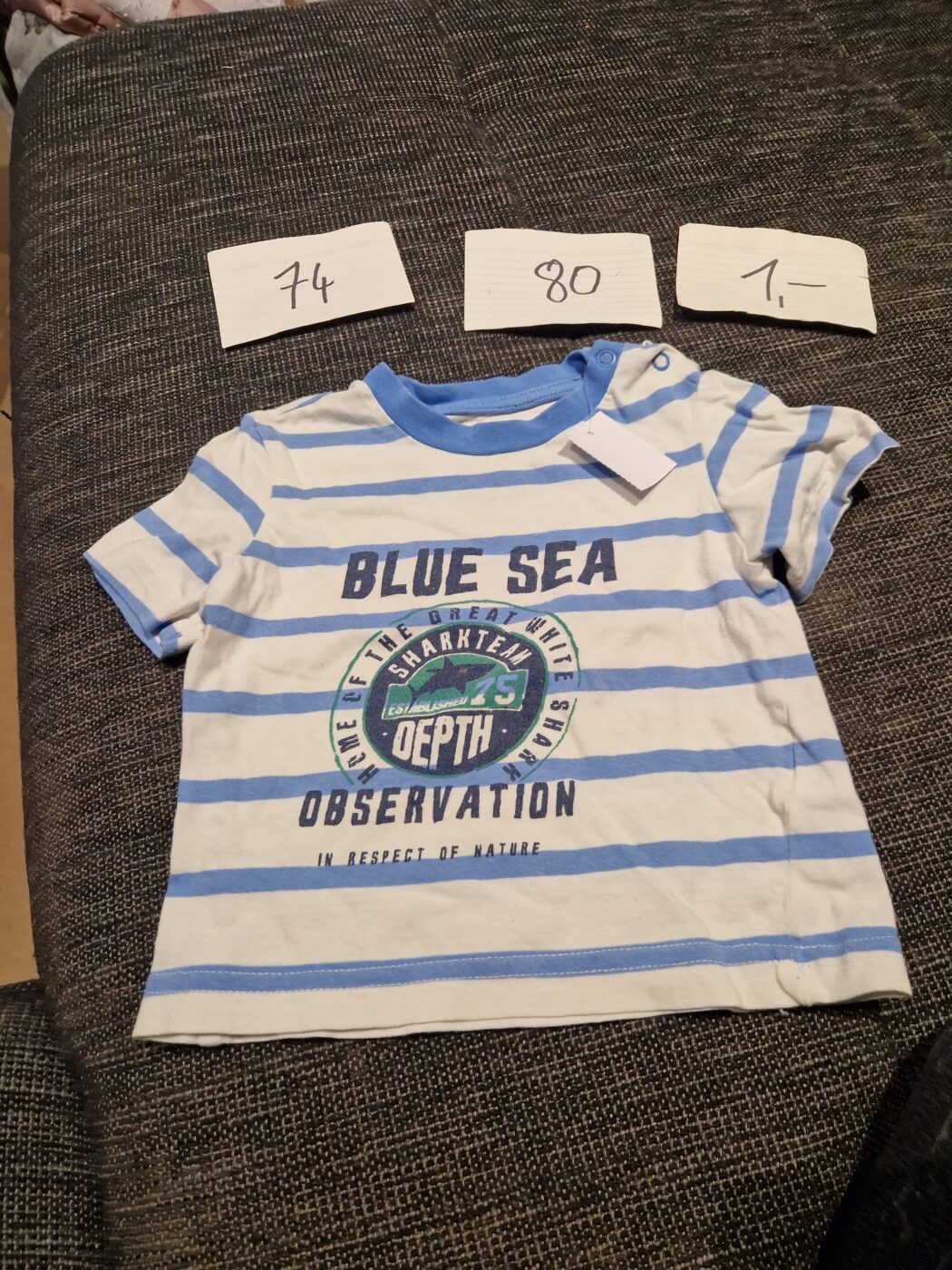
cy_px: 635
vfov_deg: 73.9
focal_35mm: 23
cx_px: 476
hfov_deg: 58.9
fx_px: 843
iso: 50
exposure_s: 1/100
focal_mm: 5.4
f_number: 1.8
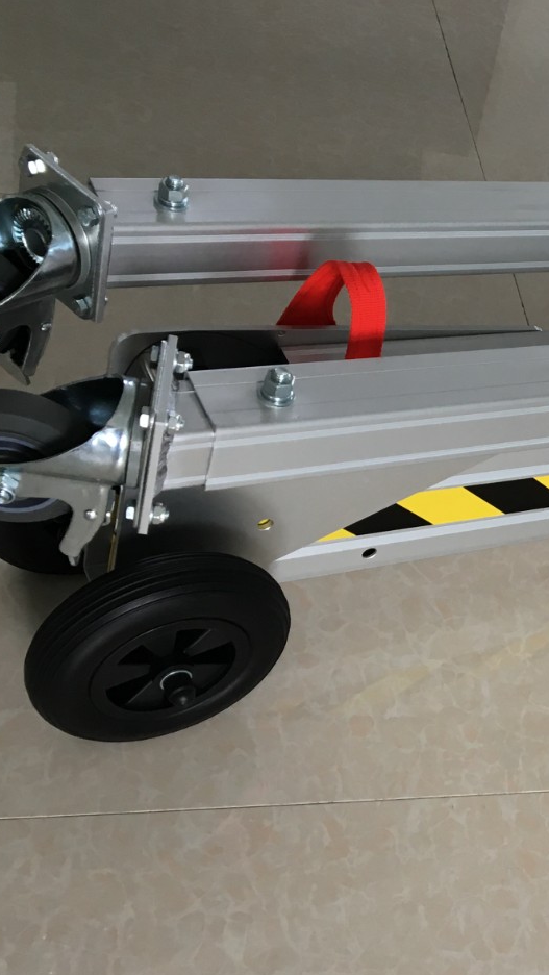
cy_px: 523
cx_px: 719
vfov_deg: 38.5
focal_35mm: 54
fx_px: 1396
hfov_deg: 20.3
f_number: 2.2
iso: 25
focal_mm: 4.15
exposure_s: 1/33
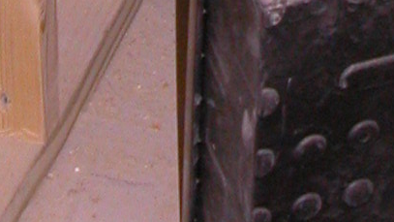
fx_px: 2508
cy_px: -467
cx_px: 260
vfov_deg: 4.8
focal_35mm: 240
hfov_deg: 9.0
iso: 200
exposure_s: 1/60
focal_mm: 8.9
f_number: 2.8
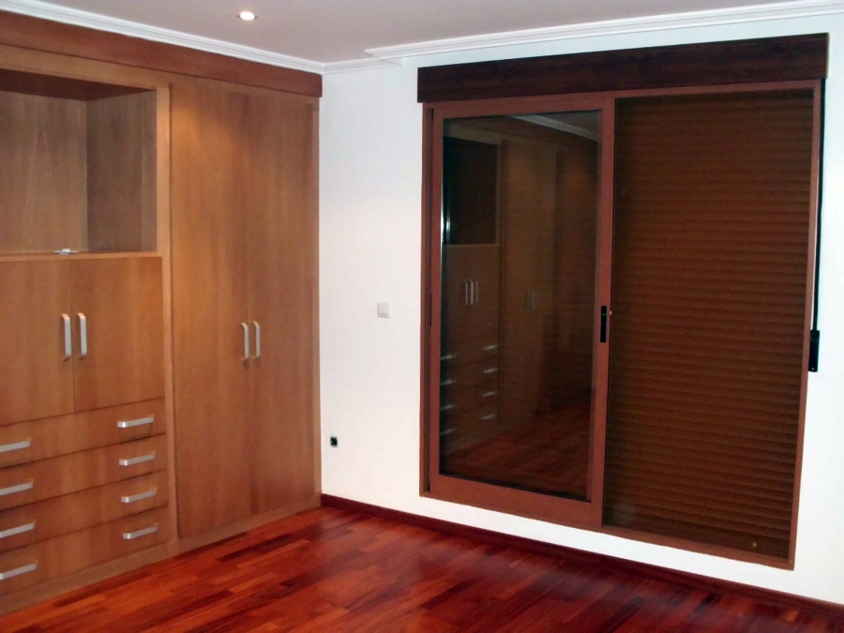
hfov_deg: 51.4
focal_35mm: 36
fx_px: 878
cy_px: 316
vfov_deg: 39.7
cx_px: 422
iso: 400
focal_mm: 6.3
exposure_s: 1/60
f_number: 2.9
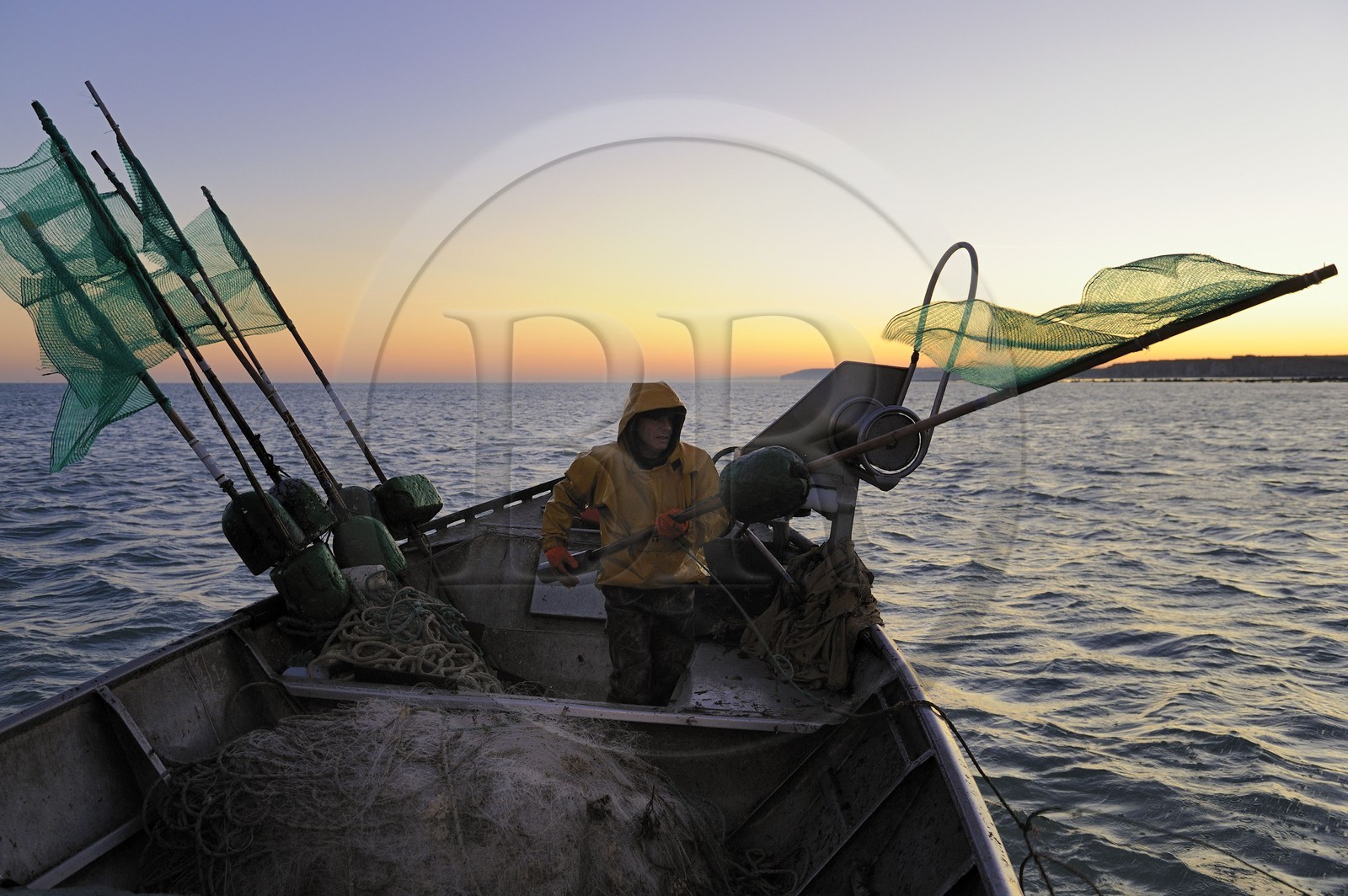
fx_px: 1197
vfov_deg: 41.0
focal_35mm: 32
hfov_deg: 58.8
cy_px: 448
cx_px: 674
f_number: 4
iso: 800
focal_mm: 32
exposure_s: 1/160
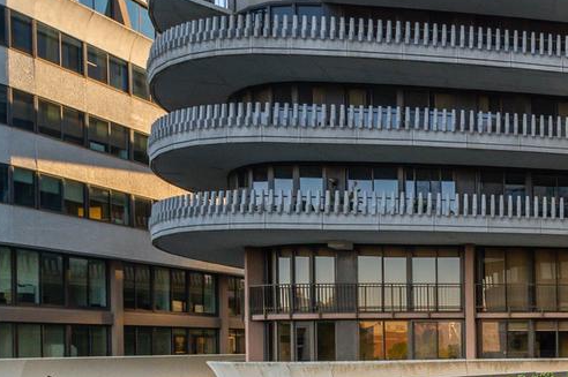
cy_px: 352
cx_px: 688
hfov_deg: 36.3
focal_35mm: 41
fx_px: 646
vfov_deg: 30.8
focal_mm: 14
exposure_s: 1/125
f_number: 13
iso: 800
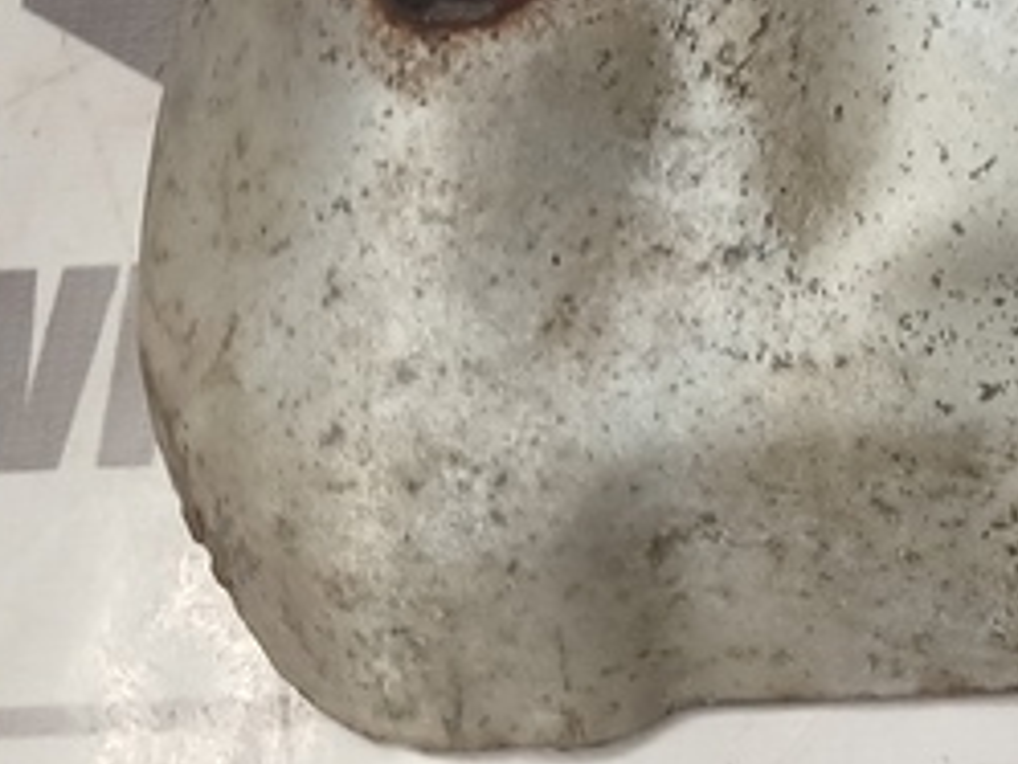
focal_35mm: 111
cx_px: 1639
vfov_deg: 12.5
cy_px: -462
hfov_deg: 15.9
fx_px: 3266
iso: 80
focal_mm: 4
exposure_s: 1/50
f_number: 1.8
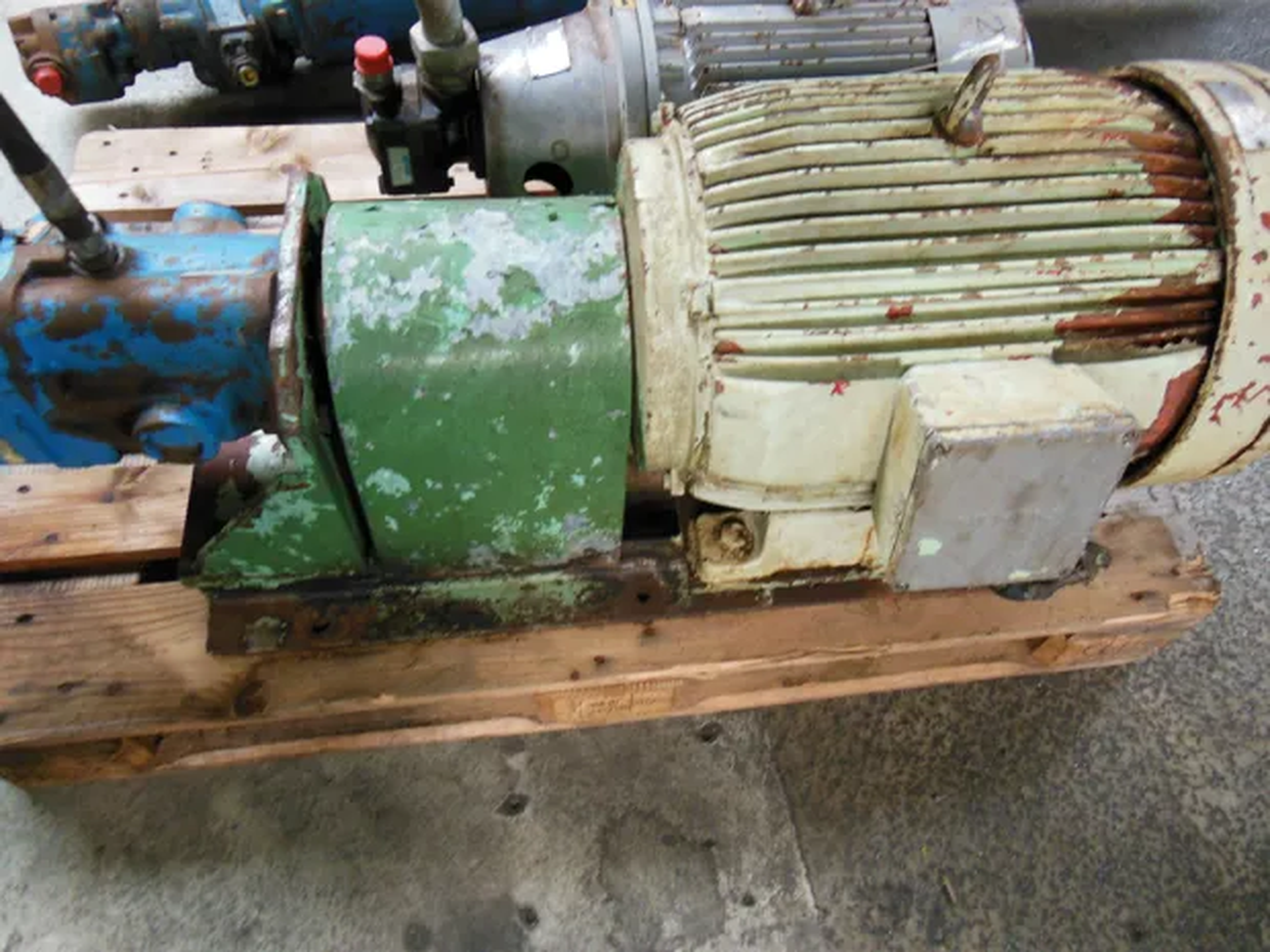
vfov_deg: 54.9
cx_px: 635
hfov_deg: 69.4
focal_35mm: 25
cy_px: 476
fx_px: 917
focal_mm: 4.5
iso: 400
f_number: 3.5
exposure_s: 1/20
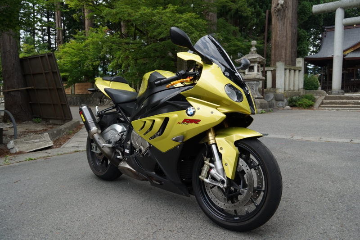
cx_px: 180
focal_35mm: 27
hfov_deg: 67.4
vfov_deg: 47.9
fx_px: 270
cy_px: 120
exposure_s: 1/200
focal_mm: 18
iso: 100
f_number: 4.5
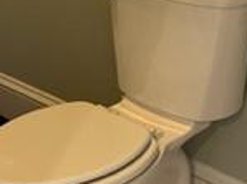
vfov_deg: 12.4
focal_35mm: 112
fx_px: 797
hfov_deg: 17.6
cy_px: -114
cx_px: 93
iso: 400
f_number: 1.6
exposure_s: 1/40
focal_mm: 5.1
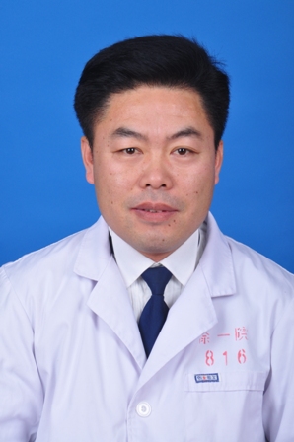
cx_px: 147
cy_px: 221
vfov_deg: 16.1
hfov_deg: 10.7
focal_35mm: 128
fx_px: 1564
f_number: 16
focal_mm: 85
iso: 200
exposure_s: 1/125
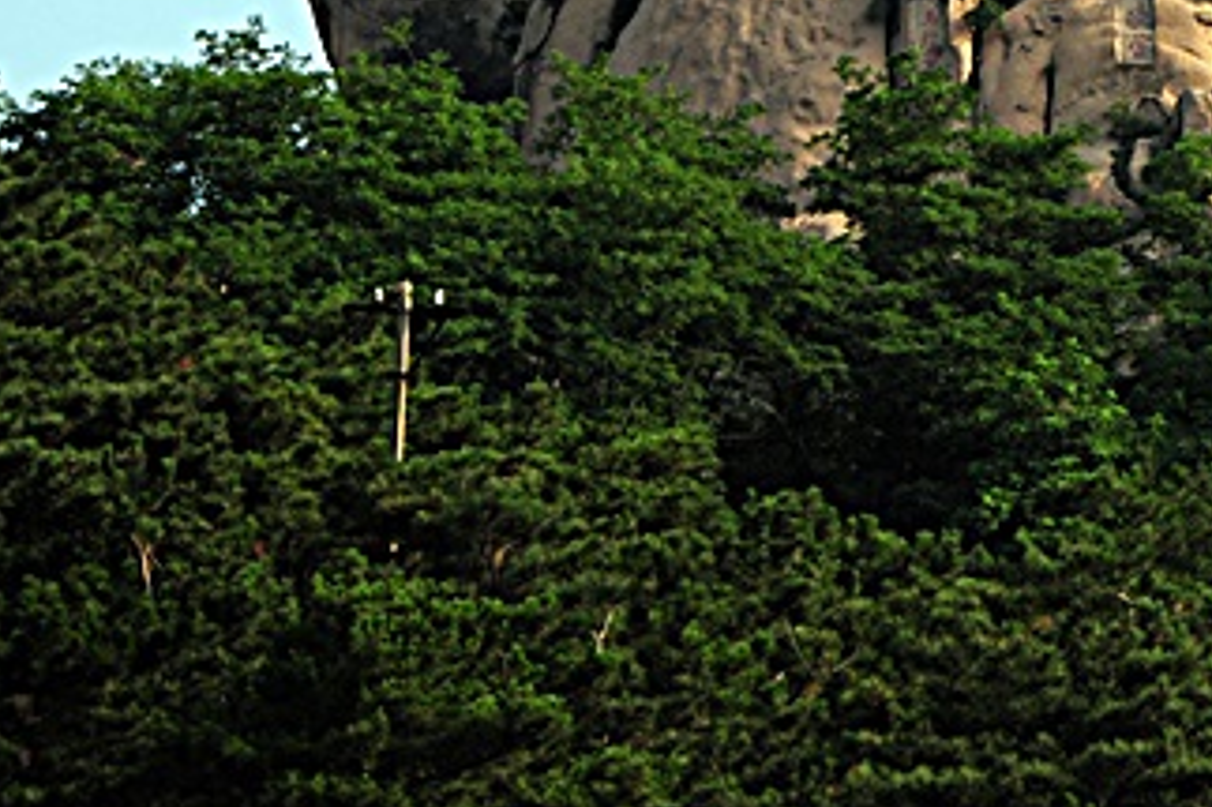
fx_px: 14751
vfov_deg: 3.1
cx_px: 1148
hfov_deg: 4.7
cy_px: 94
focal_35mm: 438
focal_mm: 105
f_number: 5.6
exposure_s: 1/640
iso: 200
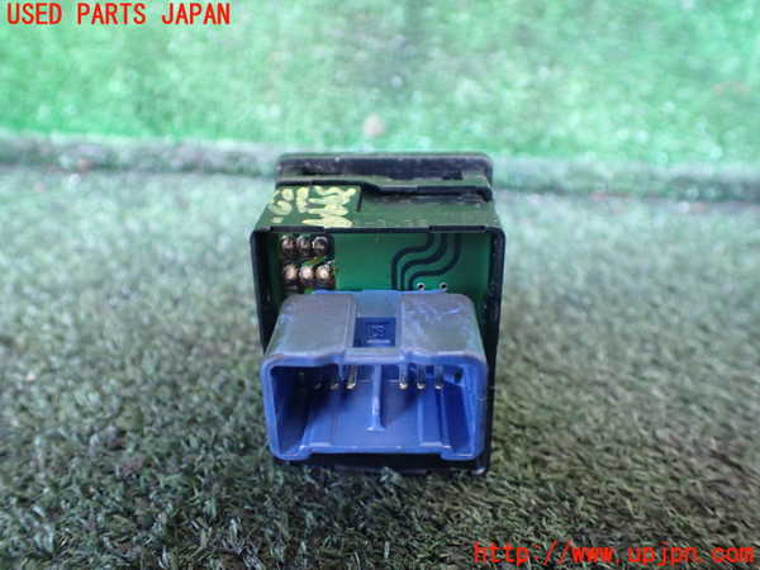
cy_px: 285
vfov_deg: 46.8
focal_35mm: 30
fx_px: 659
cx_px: 380
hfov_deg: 60.0
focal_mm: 5.4
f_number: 2.3
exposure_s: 1/40
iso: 800
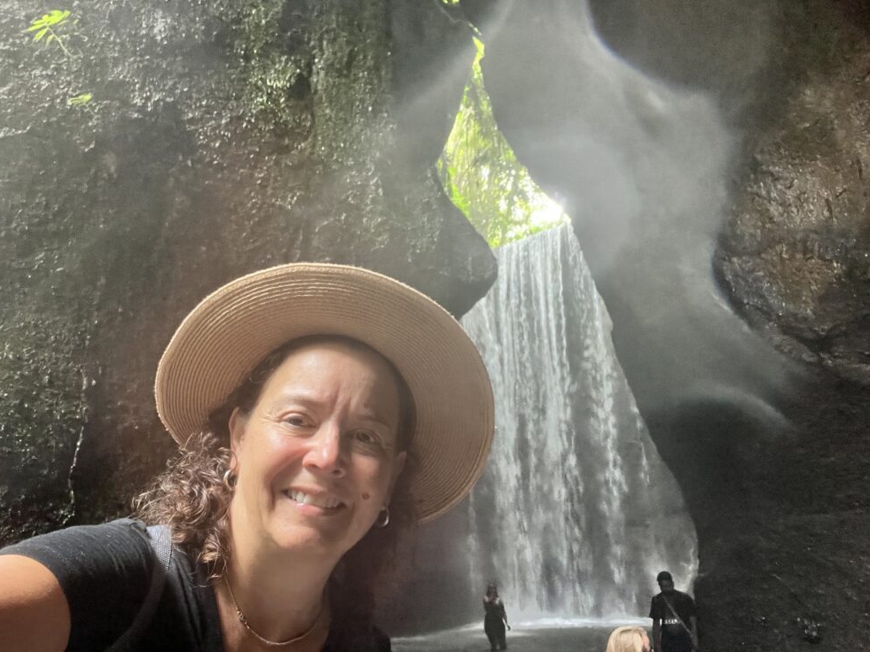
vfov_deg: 56.8
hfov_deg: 71.6
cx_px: 435
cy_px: 338
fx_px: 603
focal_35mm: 24
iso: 400
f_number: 2.2
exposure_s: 1/52
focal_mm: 2.71
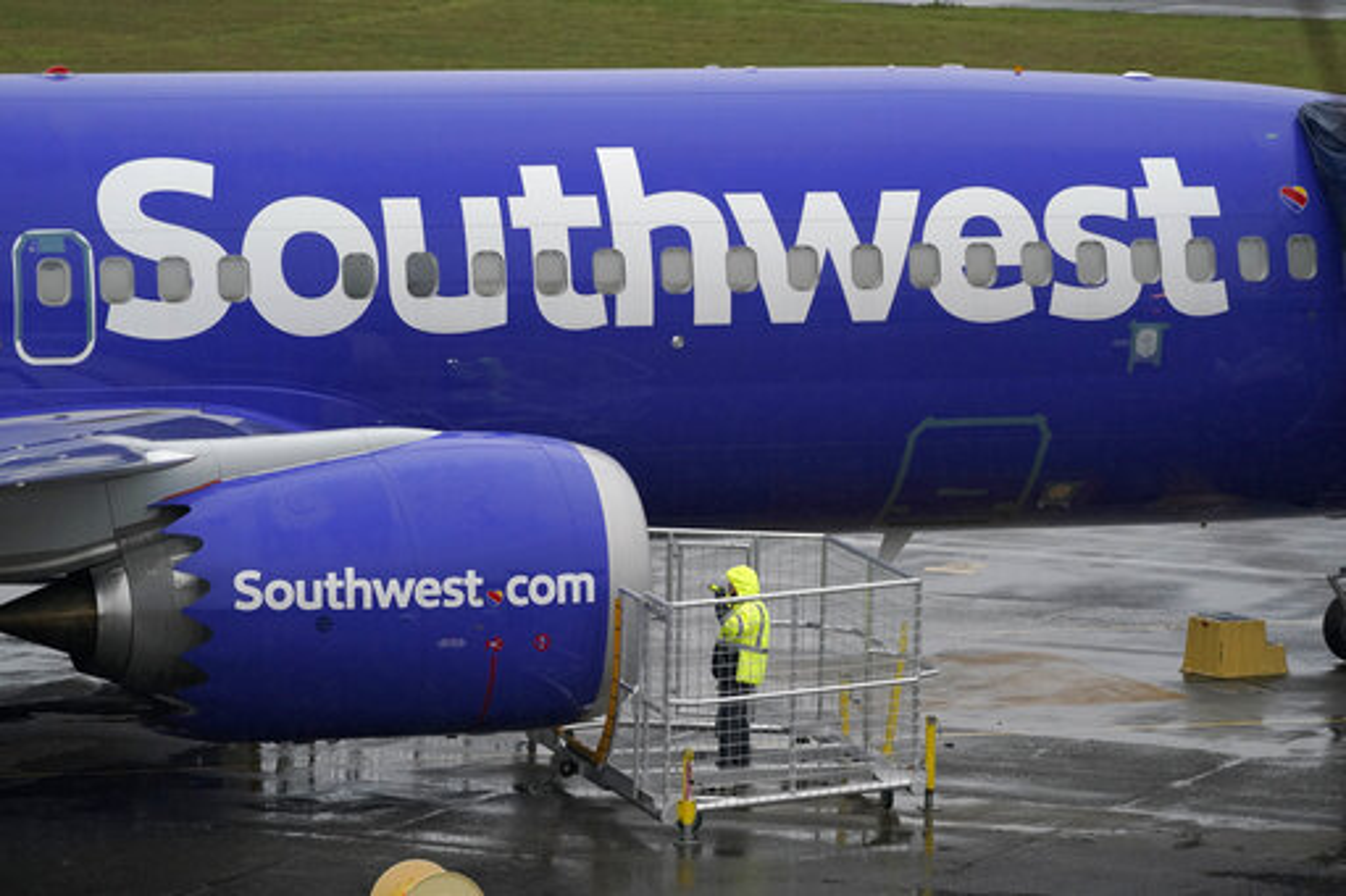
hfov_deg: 9.4
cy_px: 448
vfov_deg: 6.3
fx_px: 8148
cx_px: 673
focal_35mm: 218
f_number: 5.6
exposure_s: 1/1000
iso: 2000
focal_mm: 218
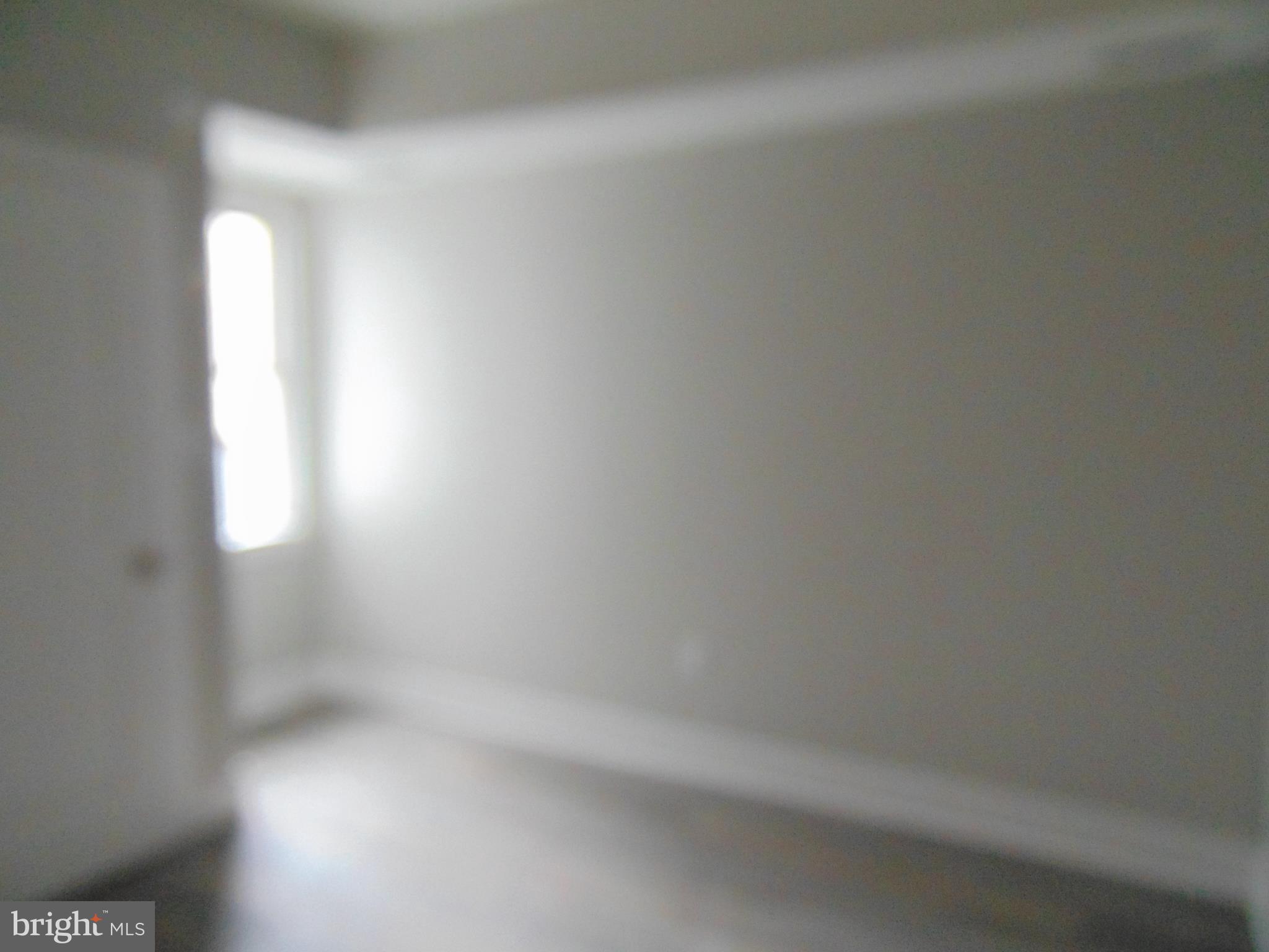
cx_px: 634
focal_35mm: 25
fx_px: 916
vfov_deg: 54.9
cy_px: 476
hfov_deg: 69.4
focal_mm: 4.5
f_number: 3
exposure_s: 1/60
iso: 400
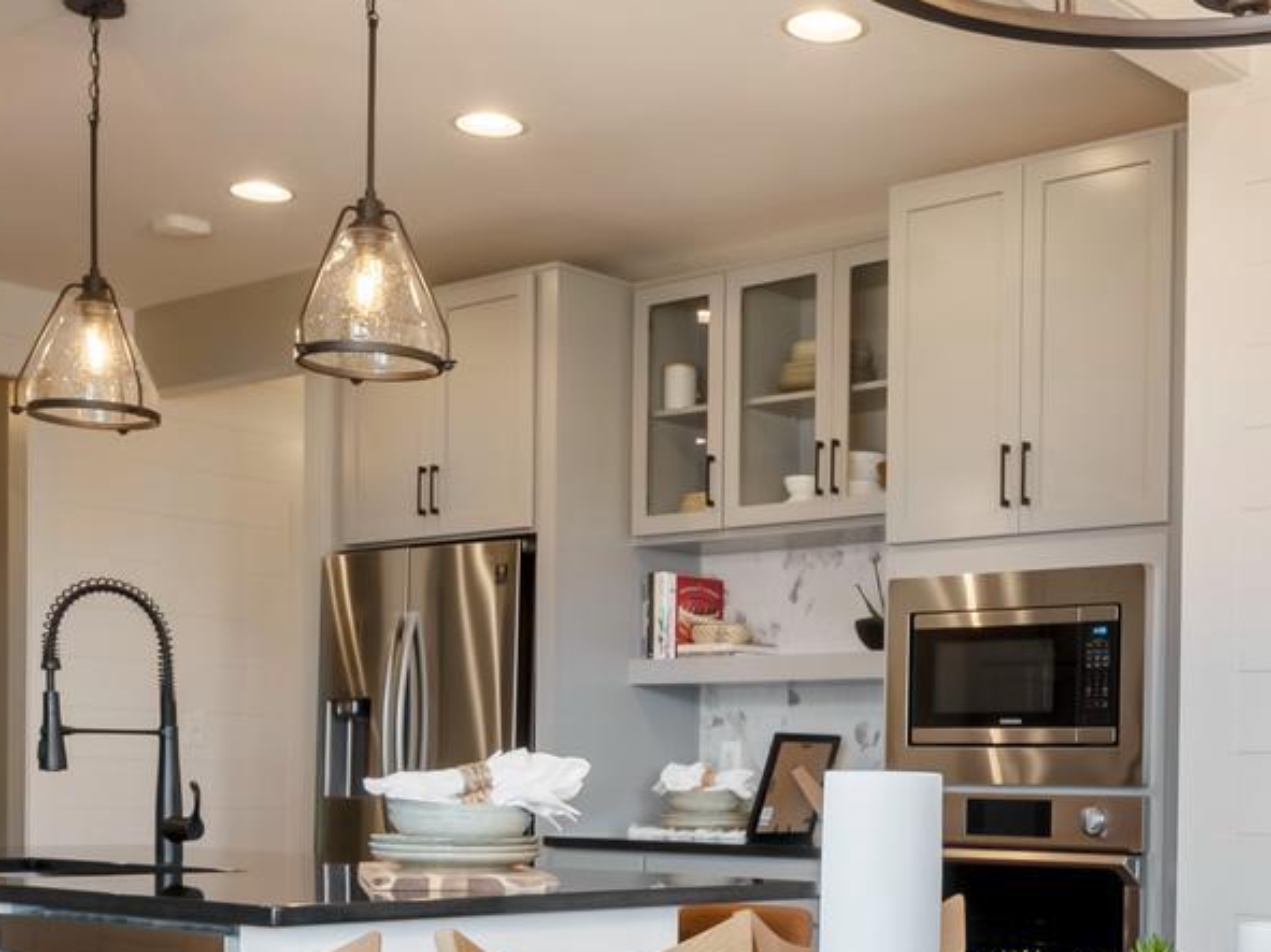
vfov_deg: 28.5
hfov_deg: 37.5
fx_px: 1835
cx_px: 901
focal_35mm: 50
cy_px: 749
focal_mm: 15
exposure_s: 1/50
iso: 250
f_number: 8
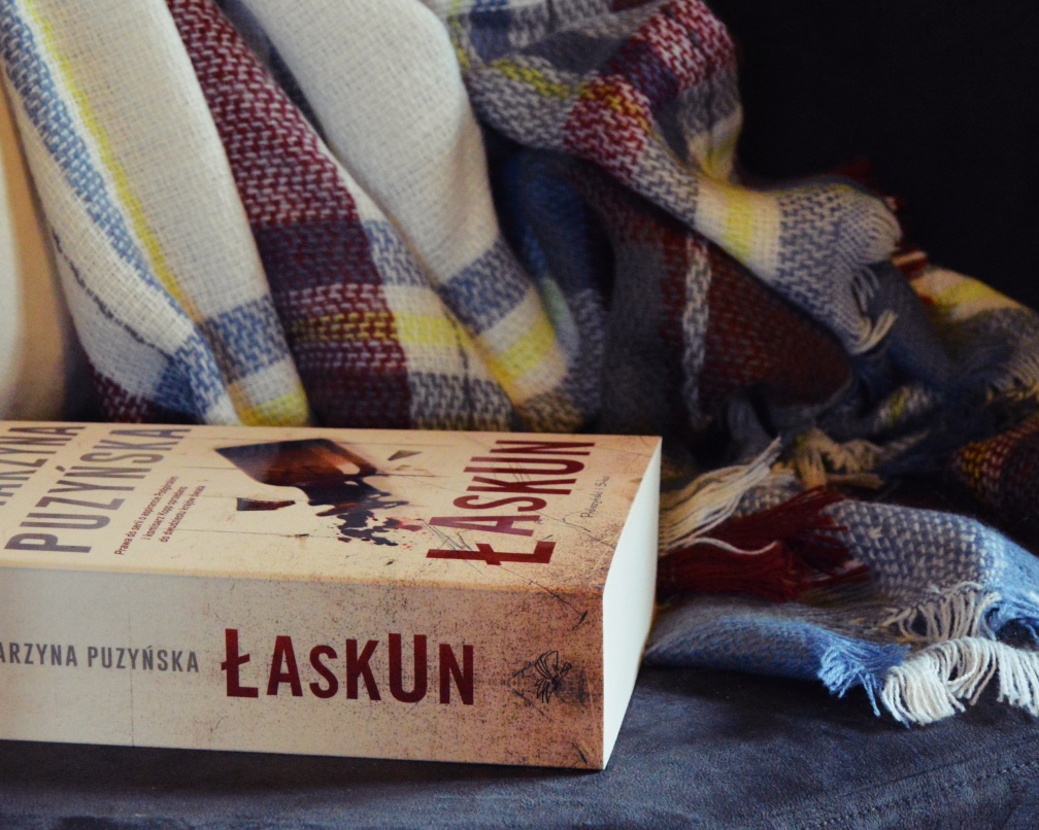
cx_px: 490
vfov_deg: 12.6
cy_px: 458
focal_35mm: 123
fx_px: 3774
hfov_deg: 15.7
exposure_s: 1/25
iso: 3200
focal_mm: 55
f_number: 5.6
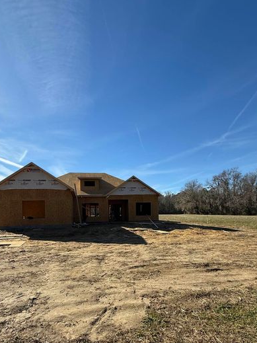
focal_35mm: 18
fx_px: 178
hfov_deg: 70.8
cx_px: 103
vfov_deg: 86.1
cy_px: 214
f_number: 2.2
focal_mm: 2.22
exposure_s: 1/1848
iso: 50
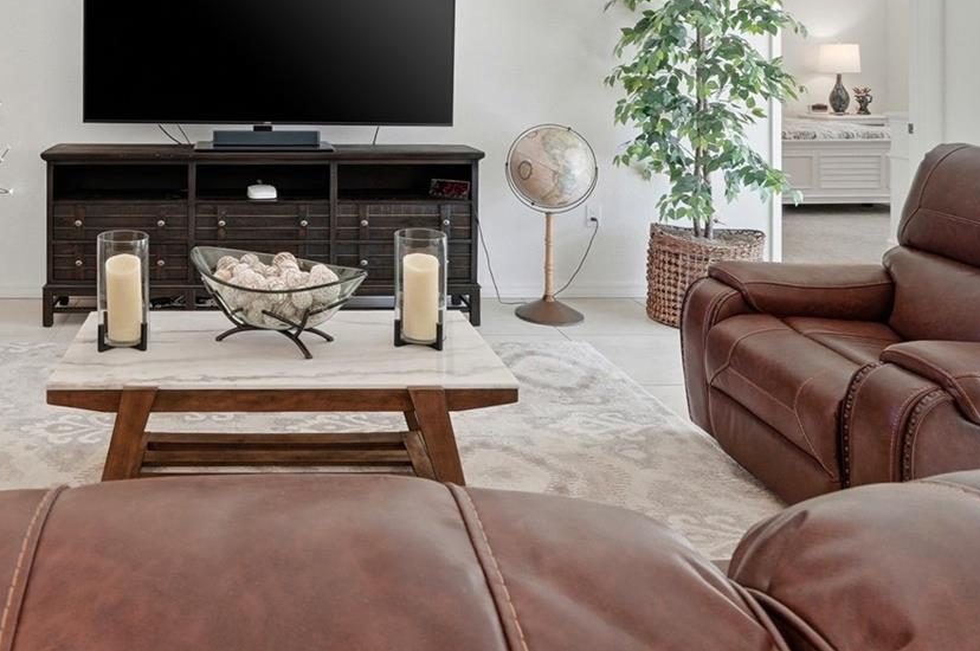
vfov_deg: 40.9
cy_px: 50
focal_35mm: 29
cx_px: 256
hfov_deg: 60.5
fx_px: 789
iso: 100
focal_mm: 10
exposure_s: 1/100
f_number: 7.1
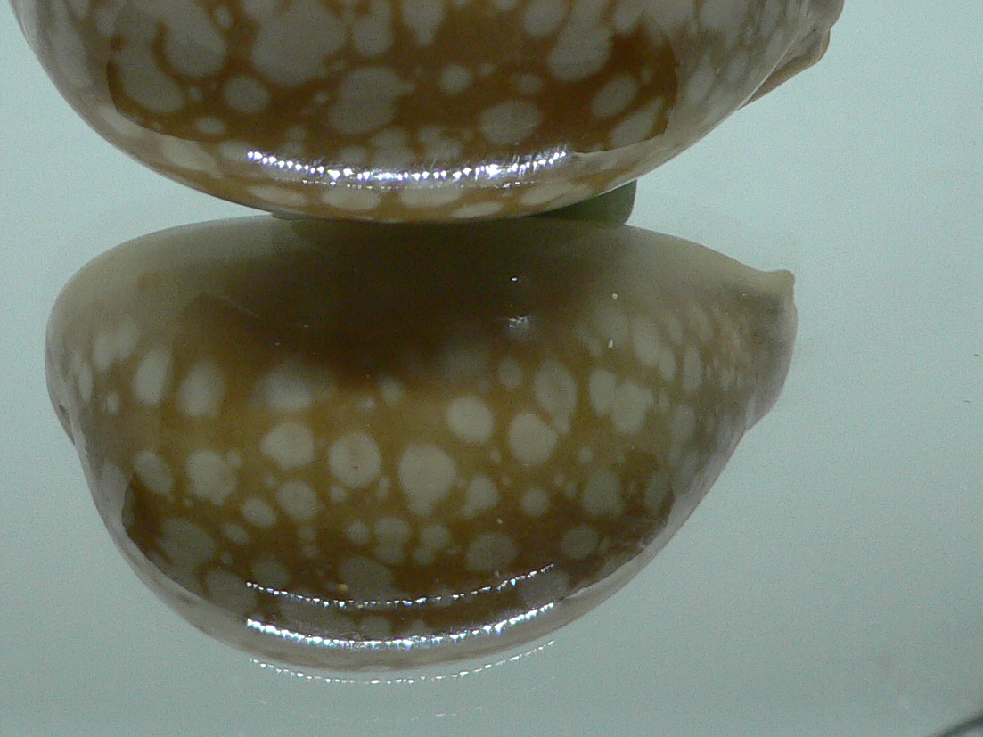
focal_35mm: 64
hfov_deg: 30.2
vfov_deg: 22.4
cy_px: 84
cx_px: 388
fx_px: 1817
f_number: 2.8
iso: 150
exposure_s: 1/60
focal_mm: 4.6
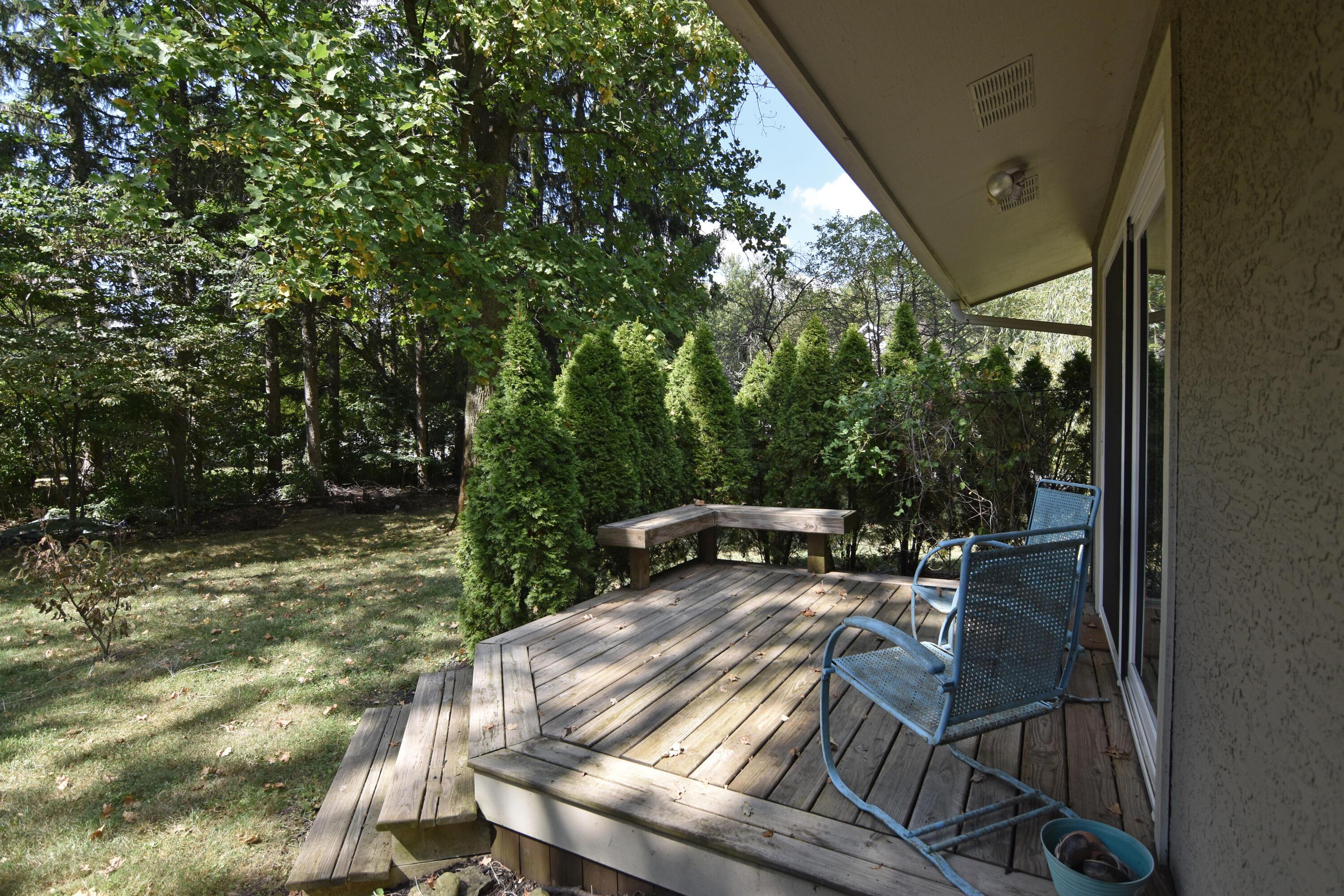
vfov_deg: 72.1
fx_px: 616
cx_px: 672
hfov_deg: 95.0
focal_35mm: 16
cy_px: 448
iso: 200
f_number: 5.6
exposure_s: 1/250
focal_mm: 11
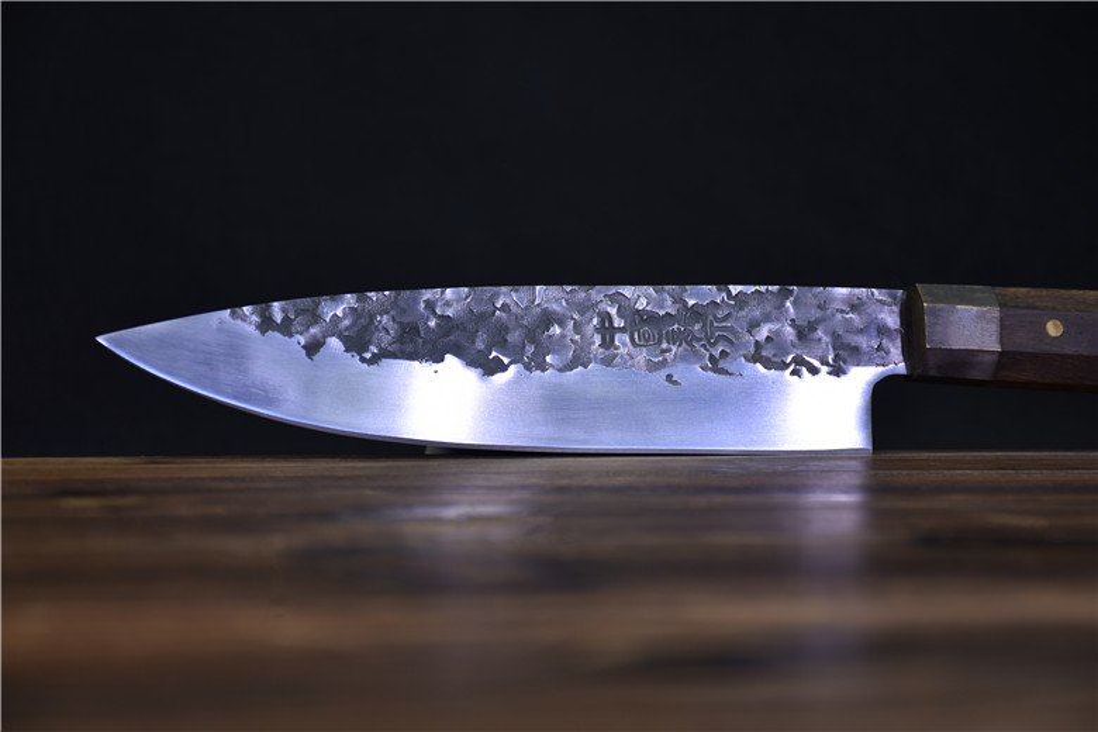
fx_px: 3431
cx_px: 549
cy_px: 366
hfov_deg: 18.2
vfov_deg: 12.2
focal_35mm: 112
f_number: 5
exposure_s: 1/25
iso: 100
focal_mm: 75
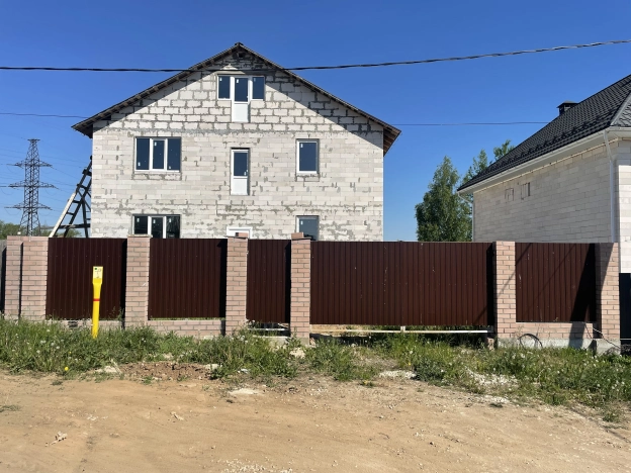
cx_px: 316
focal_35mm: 26
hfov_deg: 67.3
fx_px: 474
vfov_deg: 53.1
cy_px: 236
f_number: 1.6
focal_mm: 4.2
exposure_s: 1/5051
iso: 32
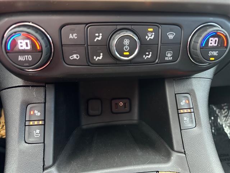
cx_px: 115
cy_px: 86
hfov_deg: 71.6
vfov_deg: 56.8
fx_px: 159
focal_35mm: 24
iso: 500
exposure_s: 1/41
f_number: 1.78
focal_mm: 6.86
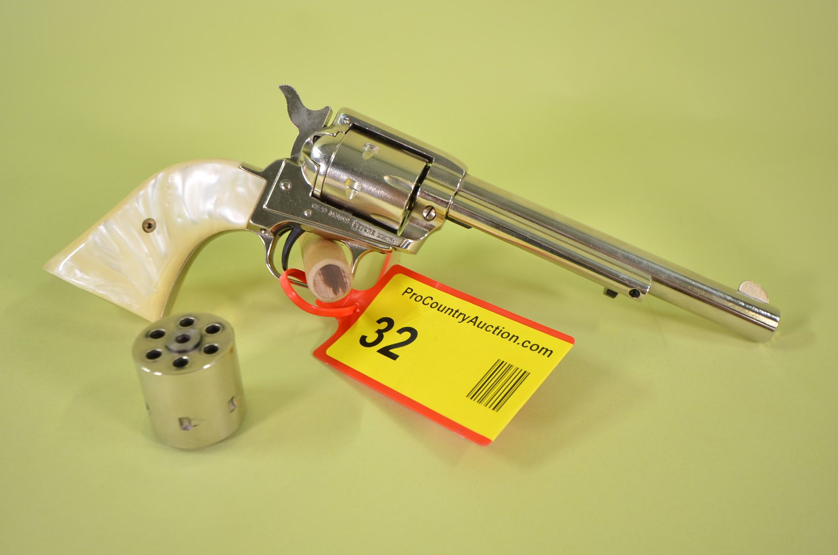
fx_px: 836
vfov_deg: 36.7
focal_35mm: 36
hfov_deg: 53.2
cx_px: 419
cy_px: 278
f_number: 5
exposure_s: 1/40
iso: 160
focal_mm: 24
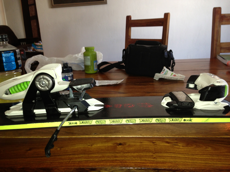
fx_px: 219
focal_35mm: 33
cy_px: 86
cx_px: 115
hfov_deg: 55.4
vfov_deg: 42.9
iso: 80
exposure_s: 1/20
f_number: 2.4
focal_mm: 4.13
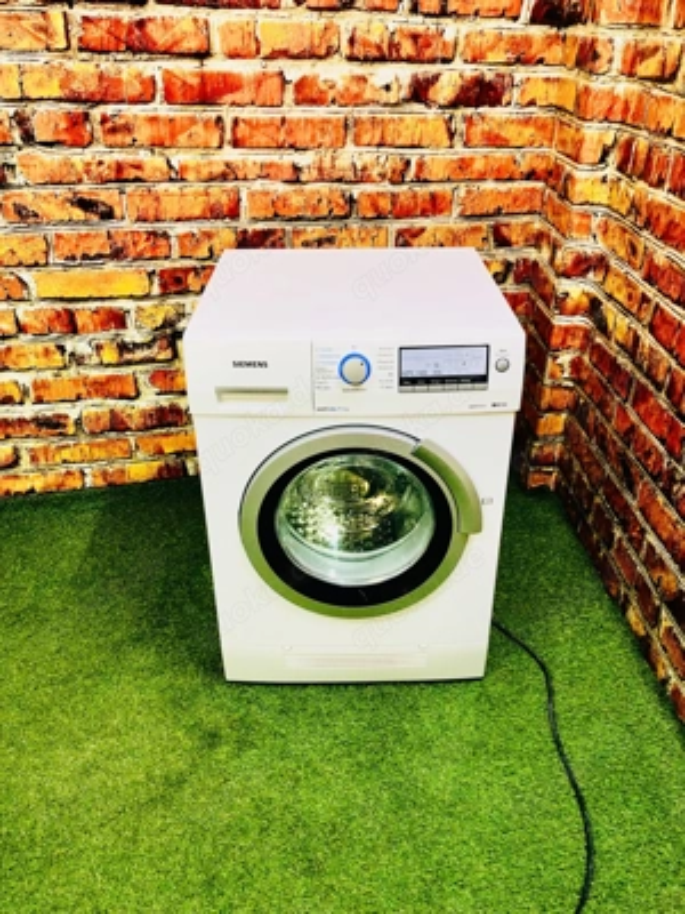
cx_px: 342
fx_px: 739
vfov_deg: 63.4
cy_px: 457
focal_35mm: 28
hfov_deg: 49.7
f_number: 1.8
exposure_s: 1/20
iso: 32
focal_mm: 3.99
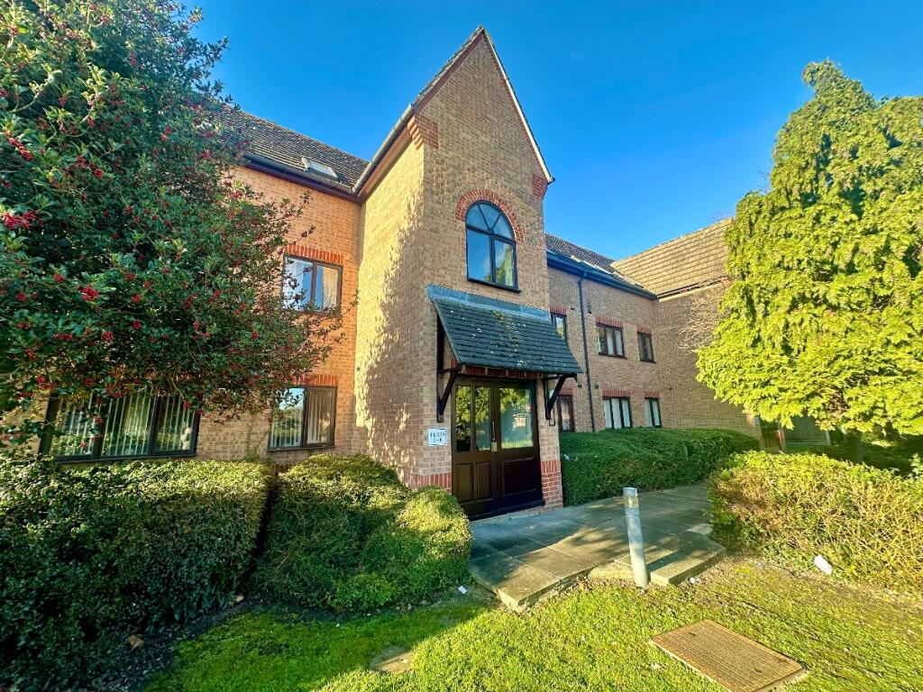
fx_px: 373
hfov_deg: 102.1
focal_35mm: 14
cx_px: 462
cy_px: 346
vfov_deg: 85.7
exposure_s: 1/224
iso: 40
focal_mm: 2.22
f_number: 2.2
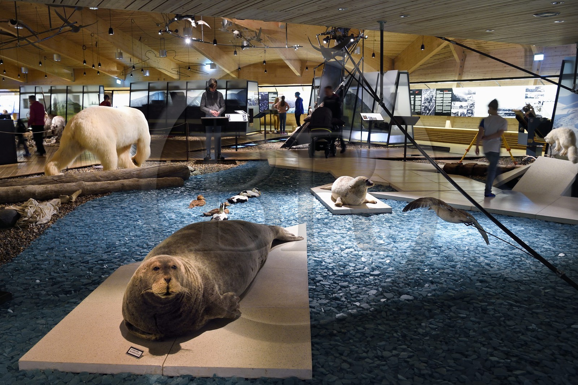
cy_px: 192
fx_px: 482
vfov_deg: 43.6
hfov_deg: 61.9
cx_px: 289
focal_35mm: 30
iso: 800
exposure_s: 1/6
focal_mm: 30
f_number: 6.3
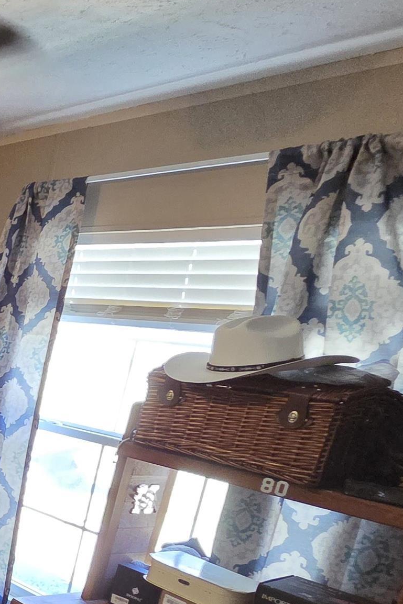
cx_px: -325
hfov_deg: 22.0
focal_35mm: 36
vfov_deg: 51.3
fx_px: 605
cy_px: 439
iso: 1000
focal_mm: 2.2
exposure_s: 1/60
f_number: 2.2
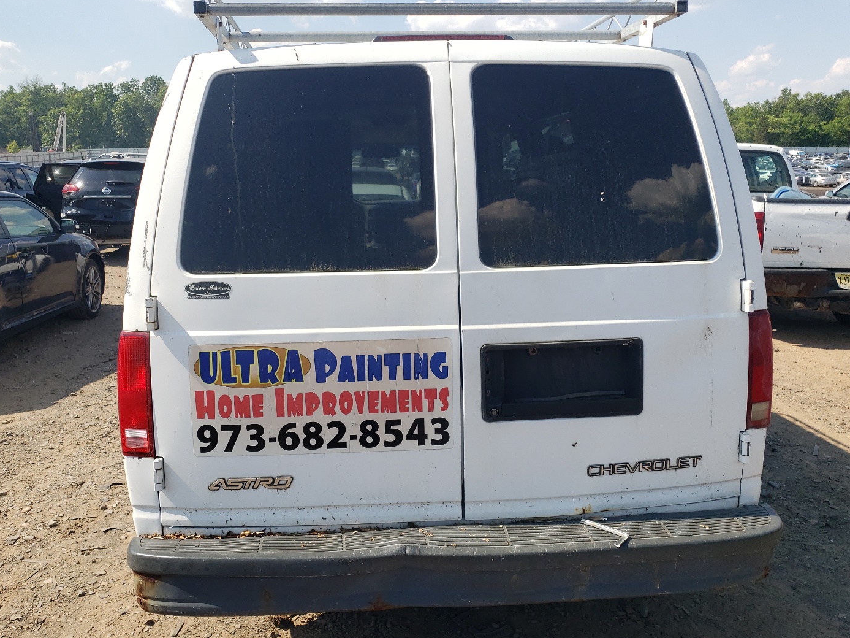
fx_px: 737
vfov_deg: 46.8
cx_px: 394
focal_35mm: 30
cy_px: 315
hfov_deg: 59.9
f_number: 1.5
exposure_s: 1/2500
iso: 50
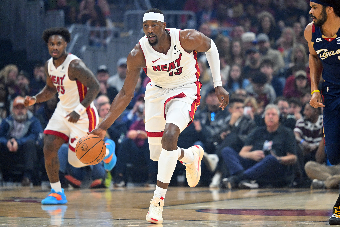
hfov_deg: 6.9
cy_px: 114
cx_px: 170
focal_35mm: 300
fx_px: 2833
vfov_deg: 4.6
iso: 6400
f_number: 4
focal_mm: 300
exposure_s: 1/1600
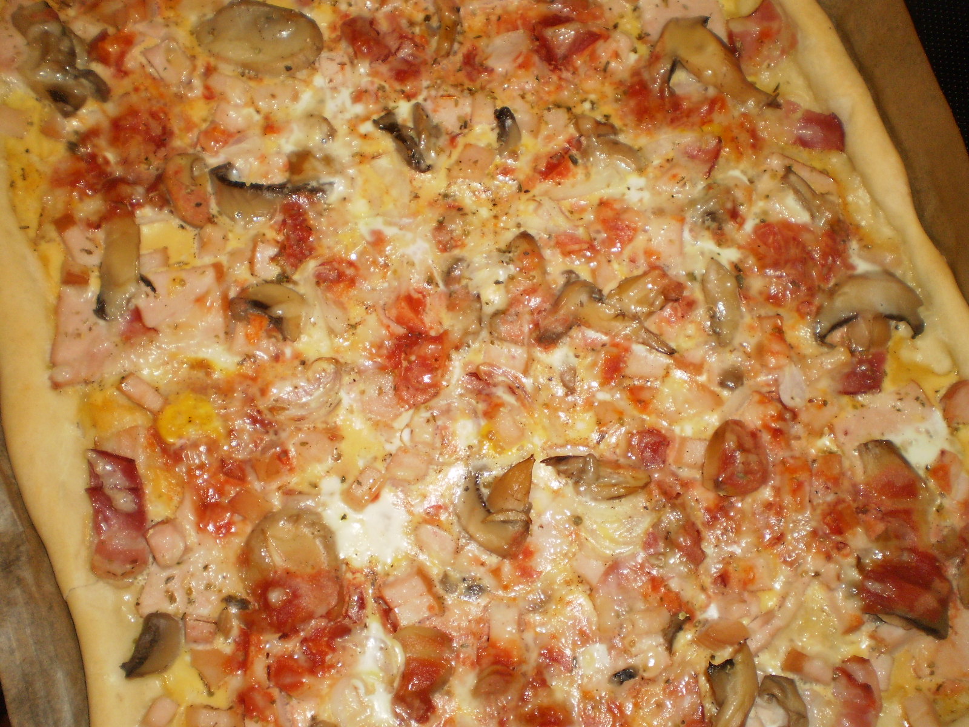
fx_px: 1008
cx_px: 484
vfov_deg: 39.7
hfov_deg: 51.4
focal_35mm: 36
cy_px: 364
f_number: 3.1
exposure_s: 1/30
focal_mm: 6.3
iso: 125
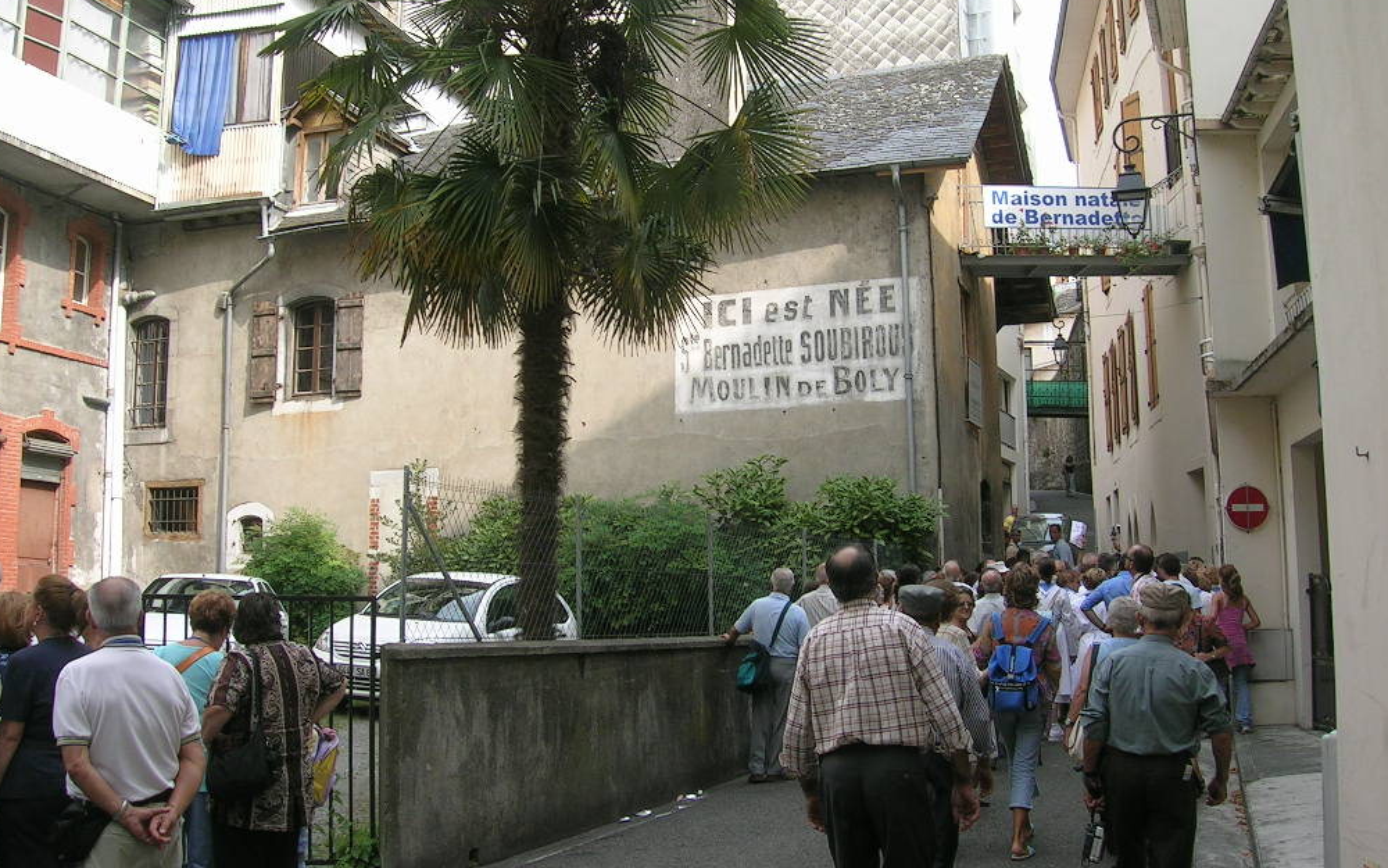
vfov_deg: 33.6
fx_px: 1437
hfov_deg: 51.5
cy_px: 401
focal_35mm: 38
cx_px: 691
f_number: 4.8
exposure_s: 1/136
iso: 50
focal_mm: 5.4
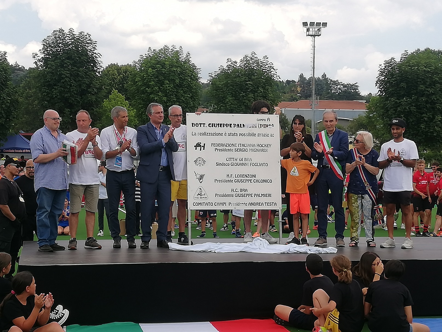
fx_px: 932
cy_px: 166
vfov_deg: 20.2
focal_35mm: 73
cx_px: 221
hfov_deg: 26.7
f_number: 2.2
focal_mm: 3.81
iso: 50
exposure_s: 1/673
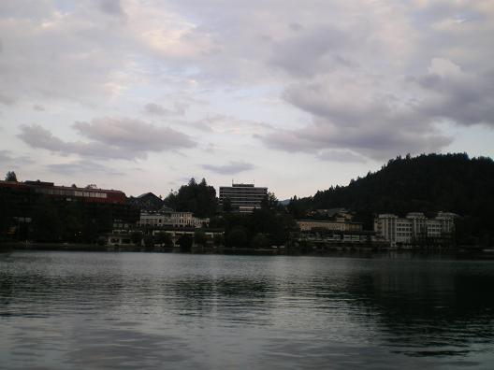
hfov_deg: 49.0
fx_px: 542
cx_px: 247
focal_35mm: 38
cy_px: 185
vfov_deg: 37.7
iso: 64
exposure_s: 1/125
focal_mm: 6.3
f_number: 3.1
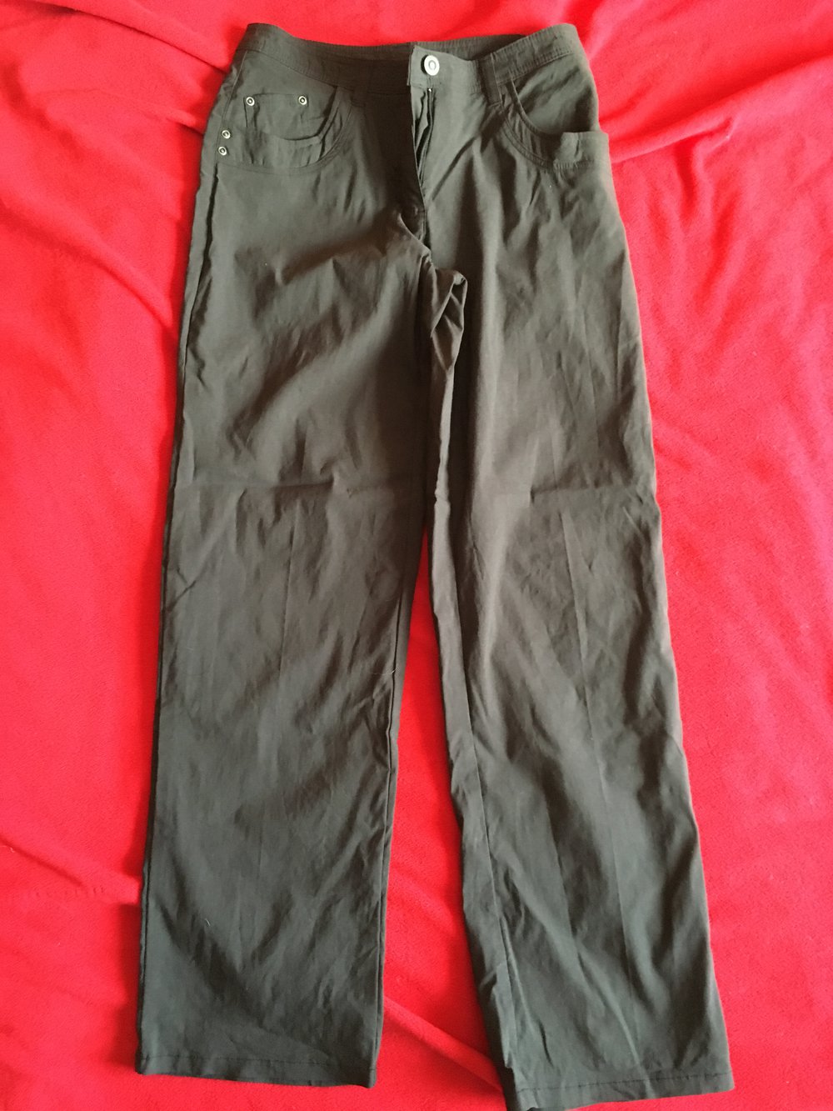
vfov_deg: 61.7
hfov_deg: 48.2
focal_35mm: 29
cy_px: 556
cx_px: 416
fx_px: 930
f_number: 2.2
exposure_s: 1/17
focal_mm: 4.15
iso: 250
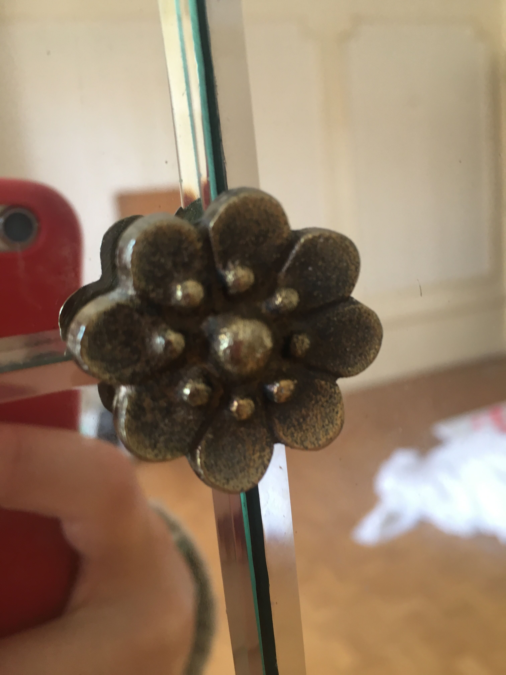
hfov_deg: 48.2
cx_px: 253
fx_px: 565
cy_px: 338
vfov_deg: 61.7
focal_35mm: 29
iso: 80
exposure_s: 1/33
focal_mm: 4.15
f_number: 2.2
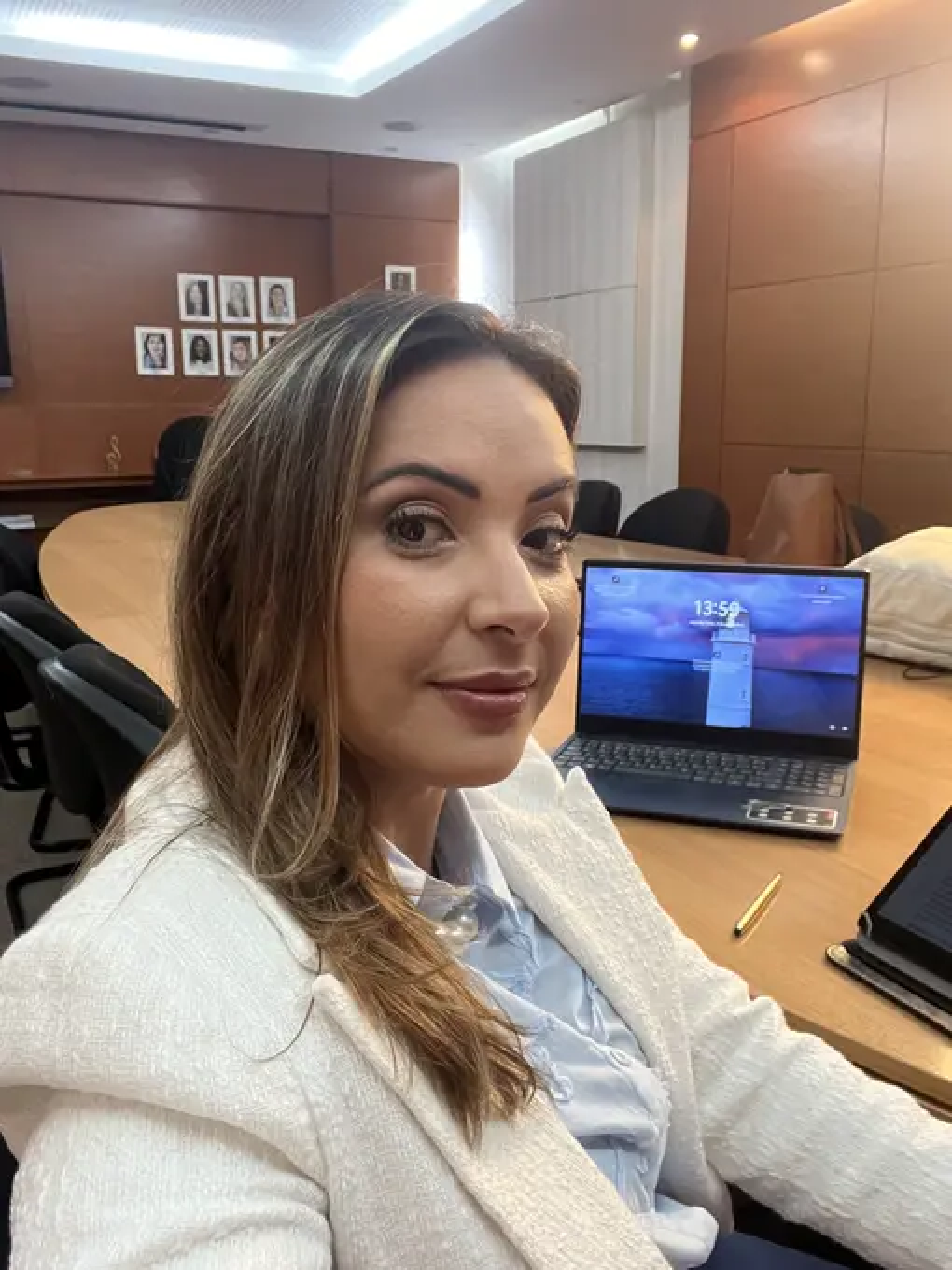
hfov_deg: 46.8
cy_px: 635
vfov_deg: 60.0
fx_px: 1100
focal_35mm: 30
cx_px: 476
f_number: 2.2
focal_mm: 2.71
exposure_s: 1/40
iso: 320
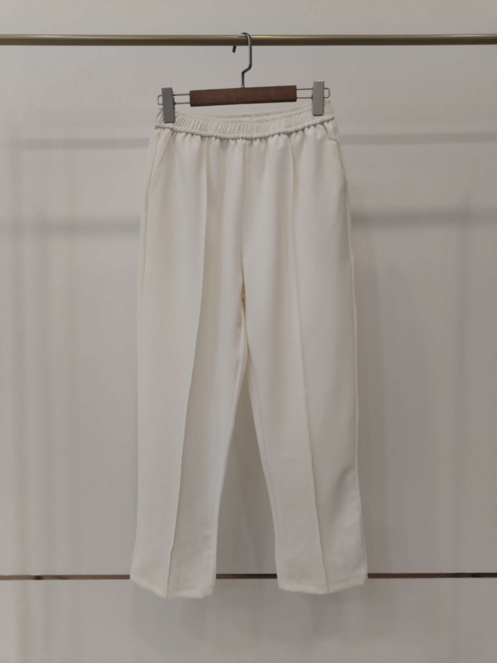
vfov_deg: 61.7
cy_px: 332
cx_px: 248
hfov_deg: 48.2
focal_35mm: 29
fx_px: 555
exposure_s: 1/100
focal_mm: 4.75
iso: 279
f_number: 1.8
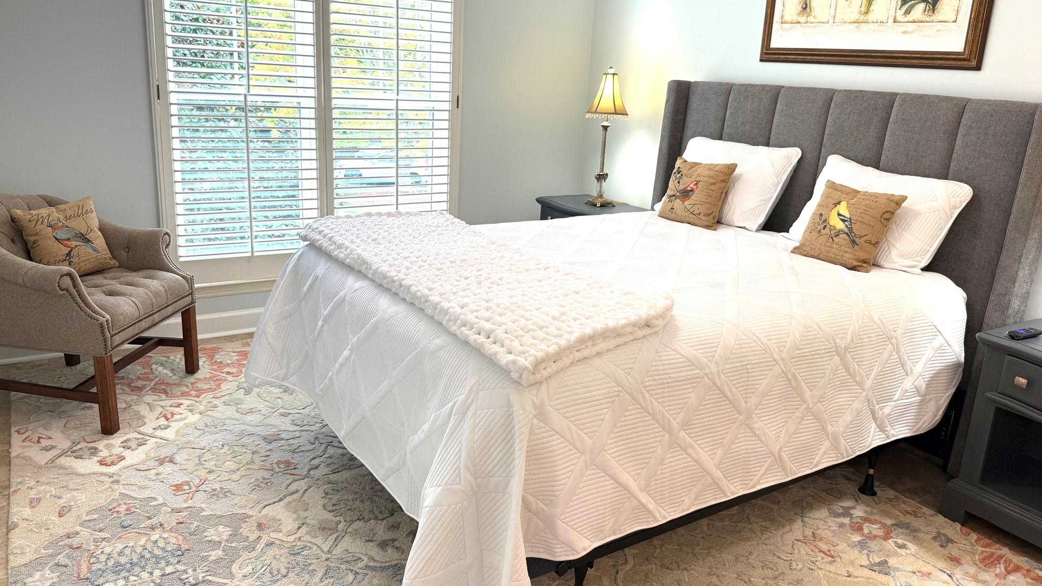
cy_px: 261
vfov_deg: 42.8
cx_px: 525
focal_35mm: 27
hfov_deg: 69.9
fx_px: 746
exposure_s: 1/120
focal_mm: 6.76
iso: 80
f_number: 1.78
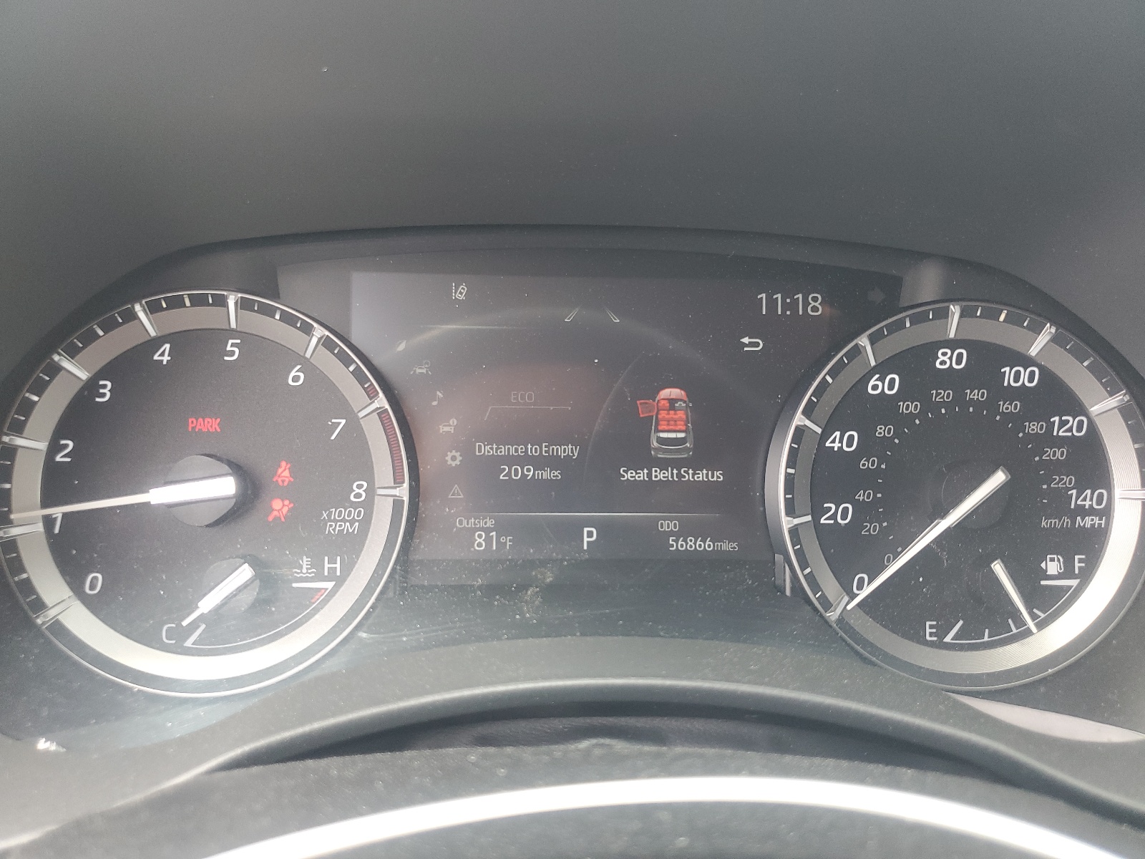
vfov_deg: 53.1
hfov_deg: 67.3
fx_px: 860
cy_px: 430
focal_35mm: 26
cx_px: 572
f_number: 1.5
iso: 94
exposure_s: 1/120
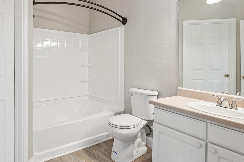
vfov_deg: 56.6
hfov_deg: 77.3
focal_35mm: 22
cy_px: 62
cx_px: 93
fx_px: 149
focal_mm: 14
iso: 400
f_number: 8
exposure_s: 1/10
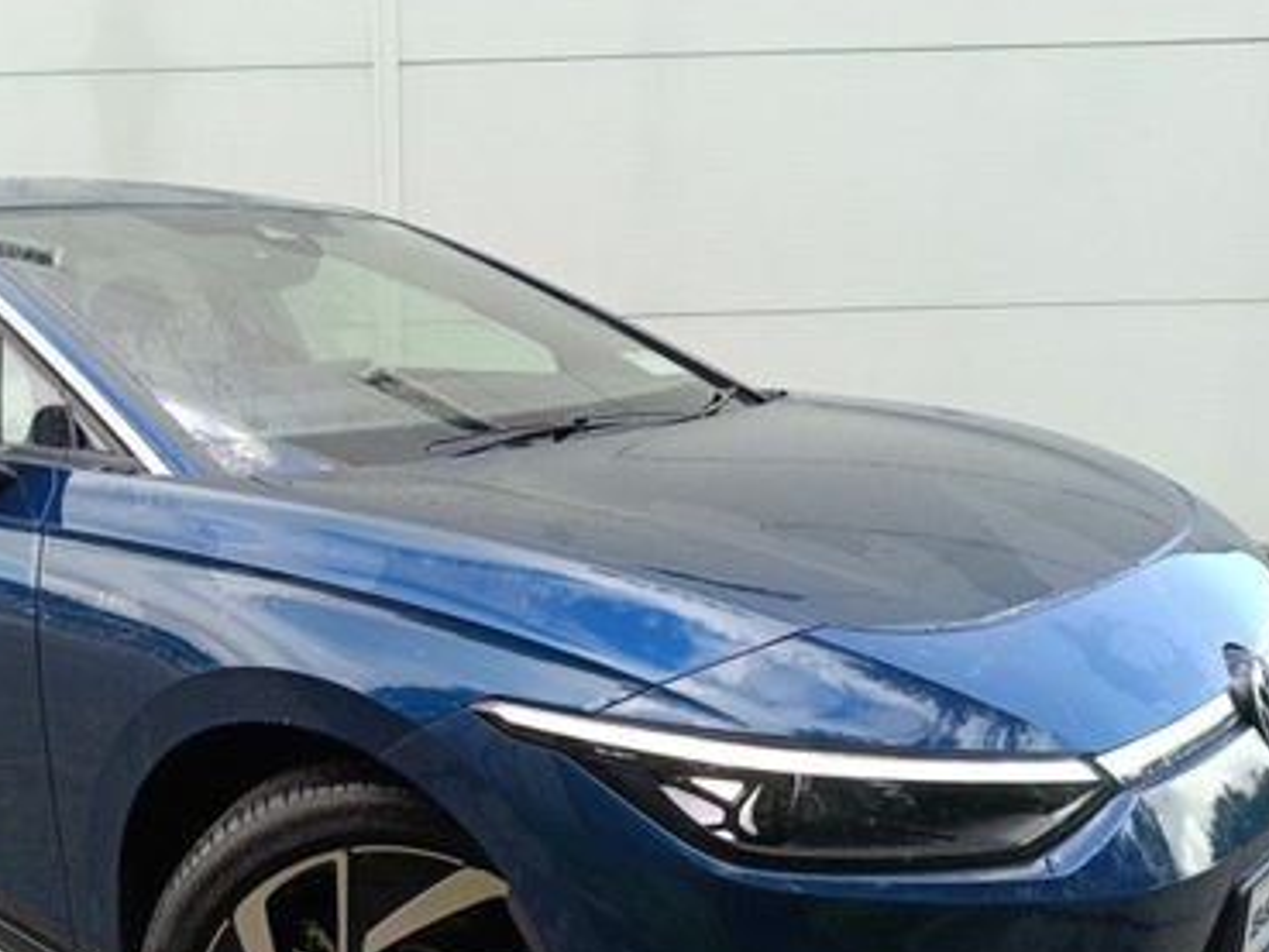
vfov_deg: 35.9
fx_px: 1430
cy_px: 729
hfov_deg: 46.8
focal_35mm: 39
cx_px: 389
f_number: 1.88
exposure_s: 1/125
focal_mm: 5.59
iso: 50
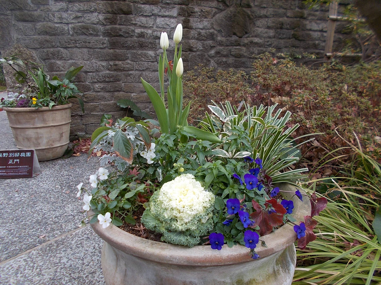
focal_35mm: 26
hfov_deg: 67.3
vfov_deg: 53.1
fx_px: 286
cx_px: 190
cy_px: 142
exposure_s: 1/40
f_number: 3.2
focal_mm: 4.6
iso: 80
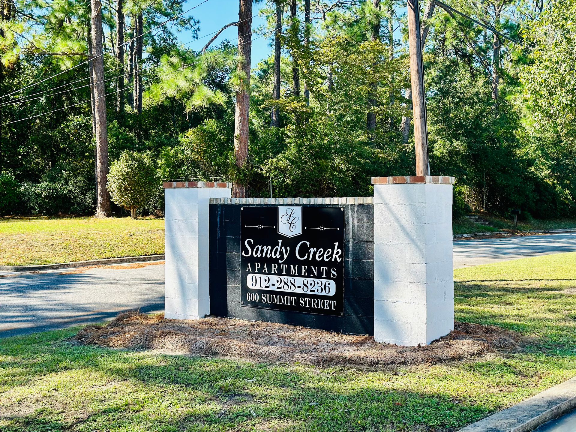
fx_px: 799
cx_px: 288
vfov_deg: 30.3
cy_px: 216
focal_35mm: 48
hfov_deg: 39.7
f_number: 1.78
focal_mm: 6.86
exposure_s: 1/1414
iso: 80
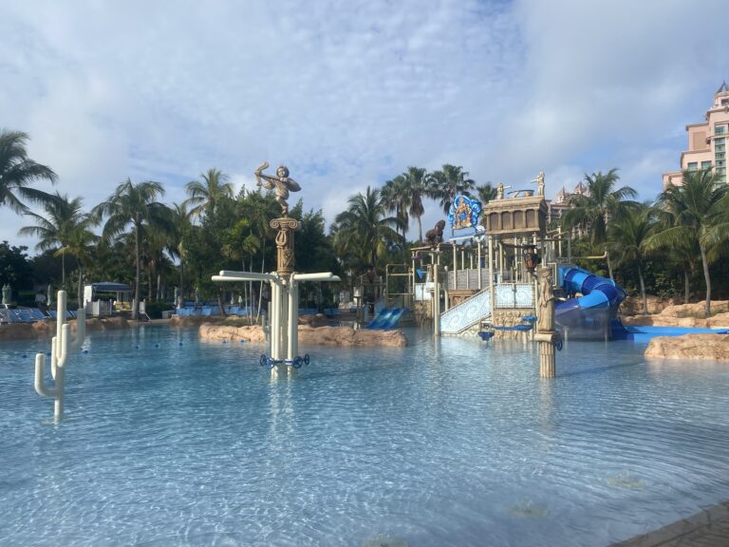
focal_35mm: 26
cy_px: 274
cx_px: 364
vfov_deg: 53.1
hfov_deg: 67.3
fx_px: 548
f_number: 1.8
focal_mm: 4.25
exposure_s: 1/3497
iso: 32
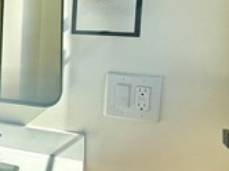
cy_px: 30
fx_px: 357
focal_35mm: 54
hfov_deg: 26.7
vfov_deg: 26.4
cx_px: -105
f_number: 2.2
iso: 64
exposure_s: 1/734
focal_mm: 2.22
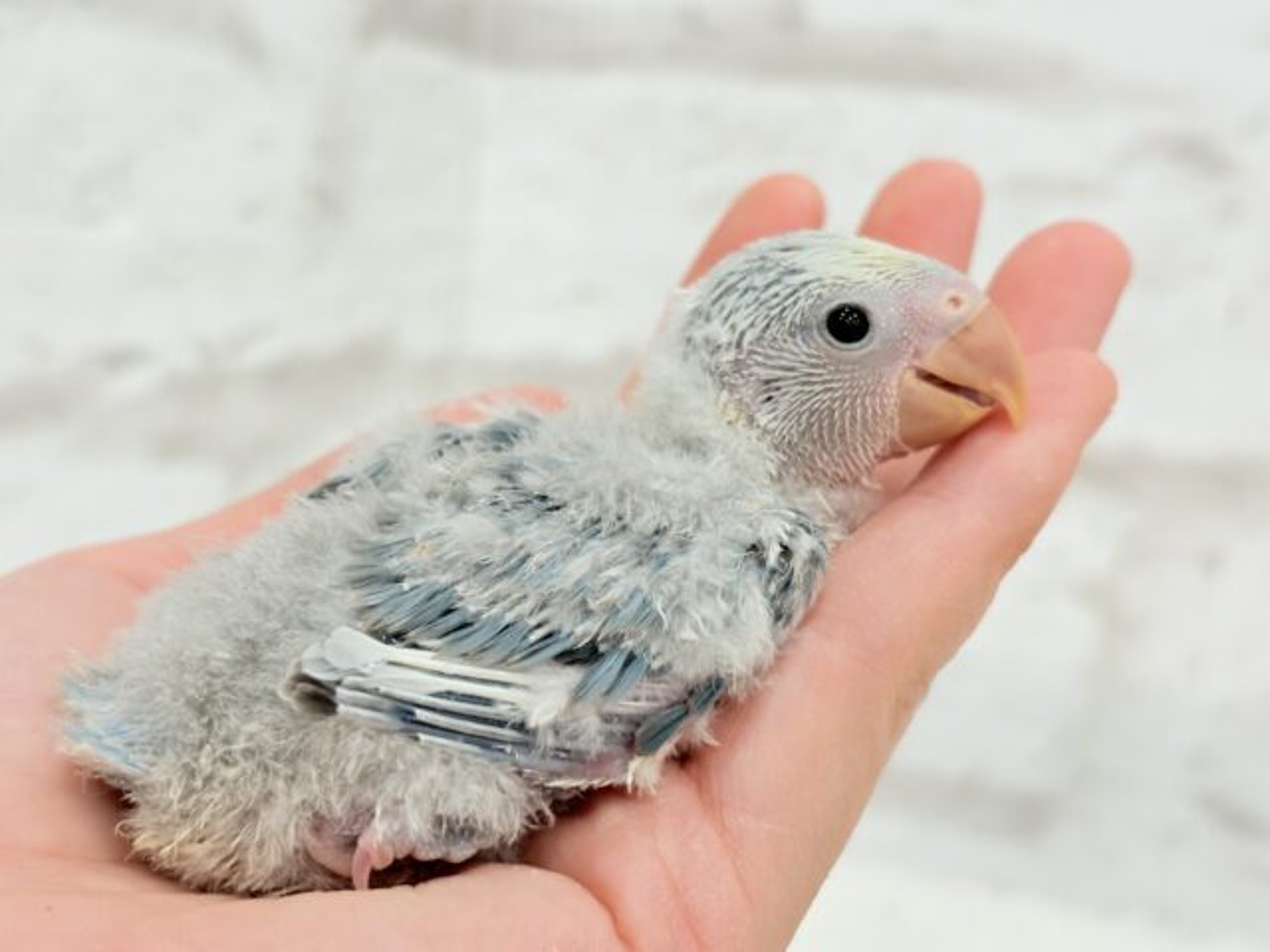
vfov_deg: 28.0
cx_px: 635
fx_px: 1908
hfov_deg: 36.8
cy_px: 476
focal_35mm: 52
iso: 100
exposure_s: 1/100
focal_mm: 5.96
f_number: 1.6
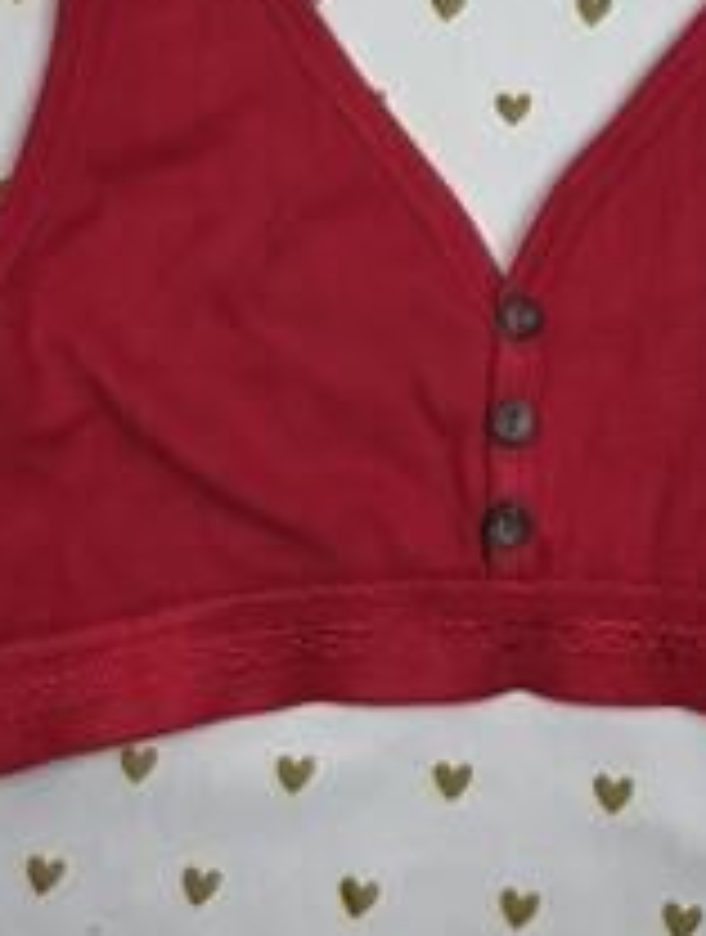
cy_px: 176
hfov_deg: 34.1
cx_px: 477
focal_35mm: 42
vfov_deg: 42.5
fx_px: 1137
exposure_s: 1/120
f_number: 1.7
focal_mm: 6.3
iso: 32
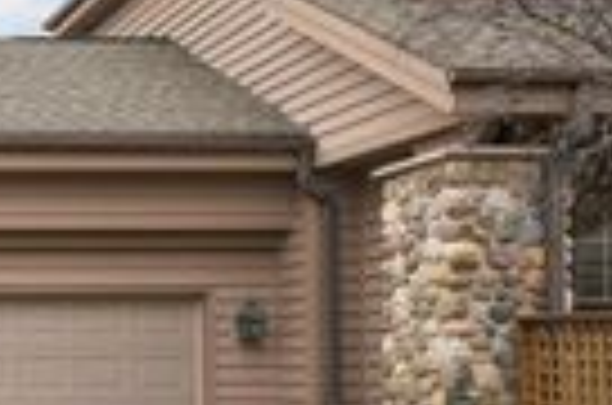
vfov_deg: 19.2
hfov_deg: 23.1
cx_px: -315
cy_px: 295
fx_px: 1187
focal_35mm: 70
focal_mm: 19
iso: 100
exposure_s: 1/125
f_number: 8
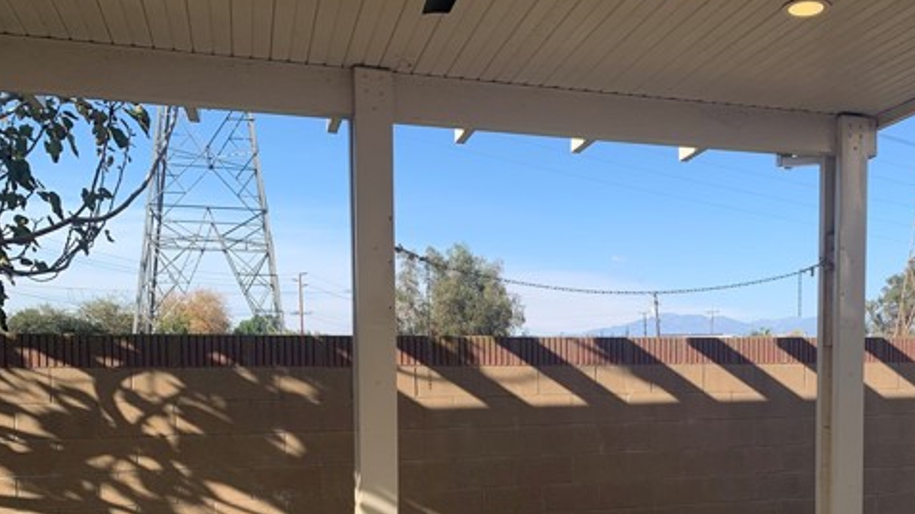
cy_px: 409
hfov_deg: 51.9
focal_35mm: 38
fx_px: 922
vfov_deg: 30.4
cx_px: 602
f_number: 1.8
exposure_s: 1/1332
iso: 25
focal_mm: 4.25
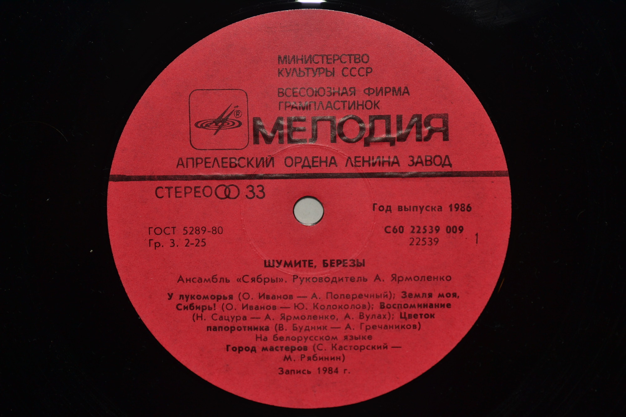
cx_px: 313
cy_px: 208
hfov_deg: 24.6
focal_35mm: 82
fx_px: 1434
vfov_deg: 16.6
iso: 100
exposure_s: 1/200
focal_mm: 55
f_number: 5.6
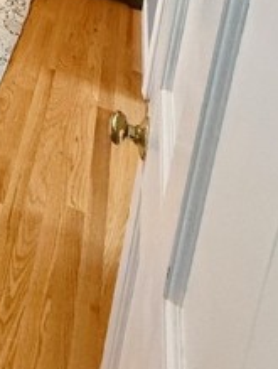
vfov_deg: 27.1
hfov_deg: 22.9
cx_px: -162
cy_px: -185
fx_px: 523
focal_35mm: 49
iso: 500
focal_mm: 2.22
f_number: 2.2
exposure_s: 1/60
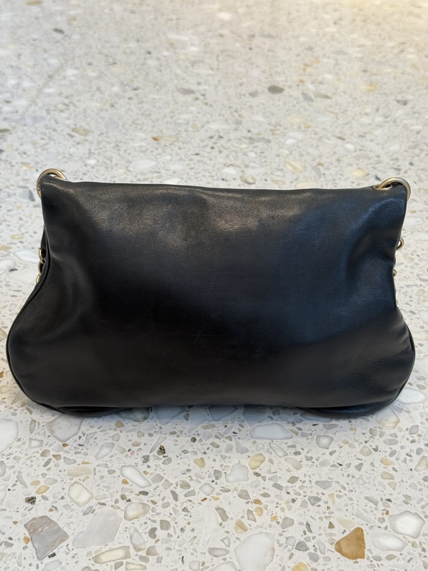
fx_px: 791
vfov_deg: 39.7
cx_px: 214
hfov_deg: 30.3
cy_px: 286
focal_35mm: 48
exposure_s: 1/100
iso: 80
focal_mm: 6.76
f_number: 1.78
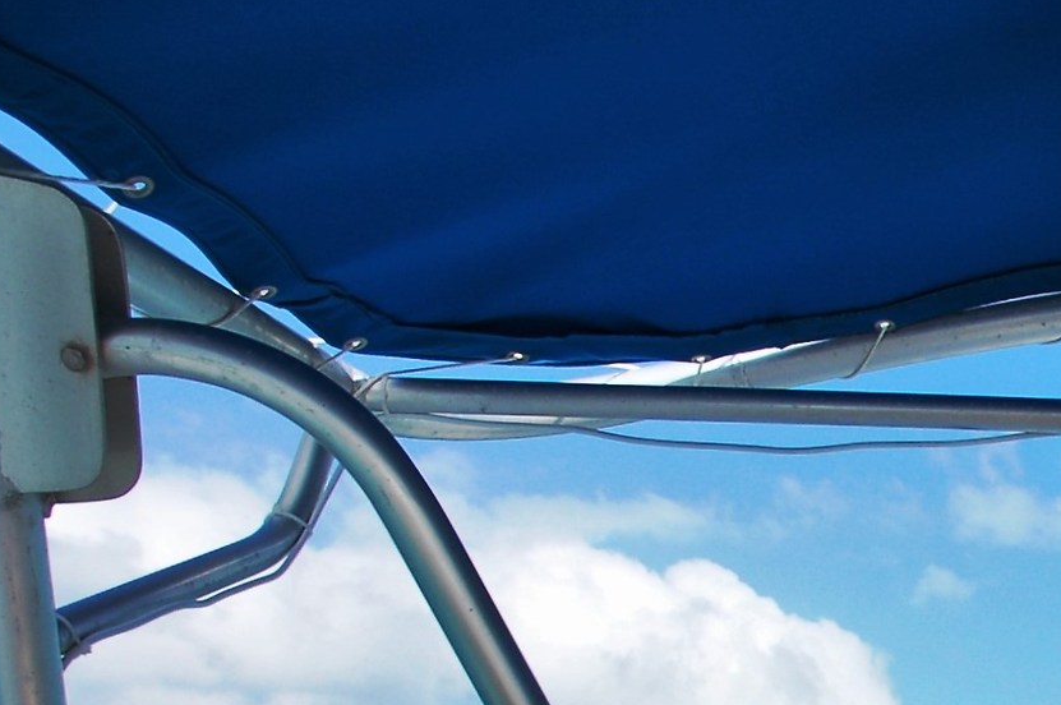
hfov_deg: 22.3
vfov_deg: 16.2
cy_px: 990
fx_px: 2296
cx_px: 1500
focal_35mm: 78
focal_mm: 18
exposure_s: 1/320
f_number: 9
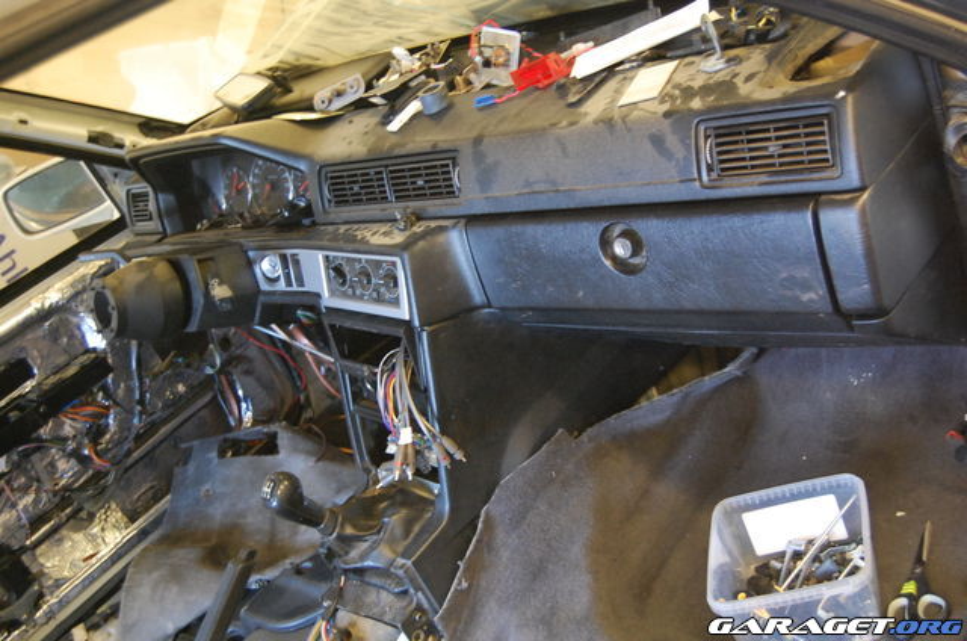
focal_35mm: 45
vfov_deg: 29.7
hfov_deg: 43.7
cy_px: 320
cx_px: 484
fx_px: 1206
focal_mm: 30
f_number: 4.2
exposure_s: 1/4
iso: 1600
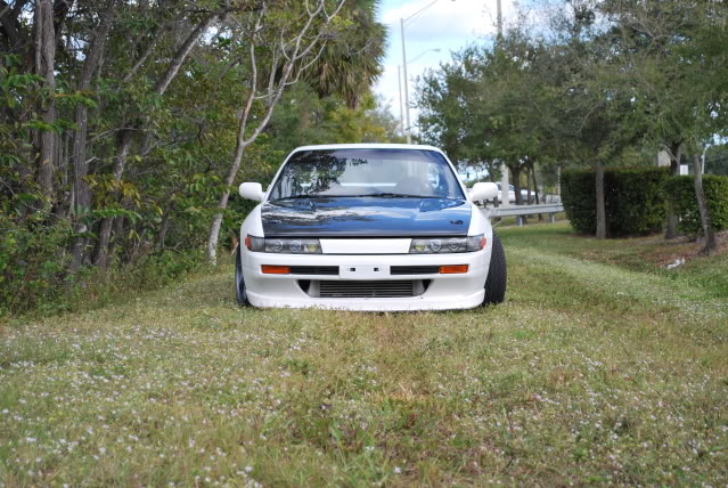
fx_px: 1671
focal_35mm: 82
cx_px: 364
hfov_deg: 24.6
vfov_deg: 16.6
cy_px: 244
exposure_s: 1/125
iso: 100
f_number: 5.6
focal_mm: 55
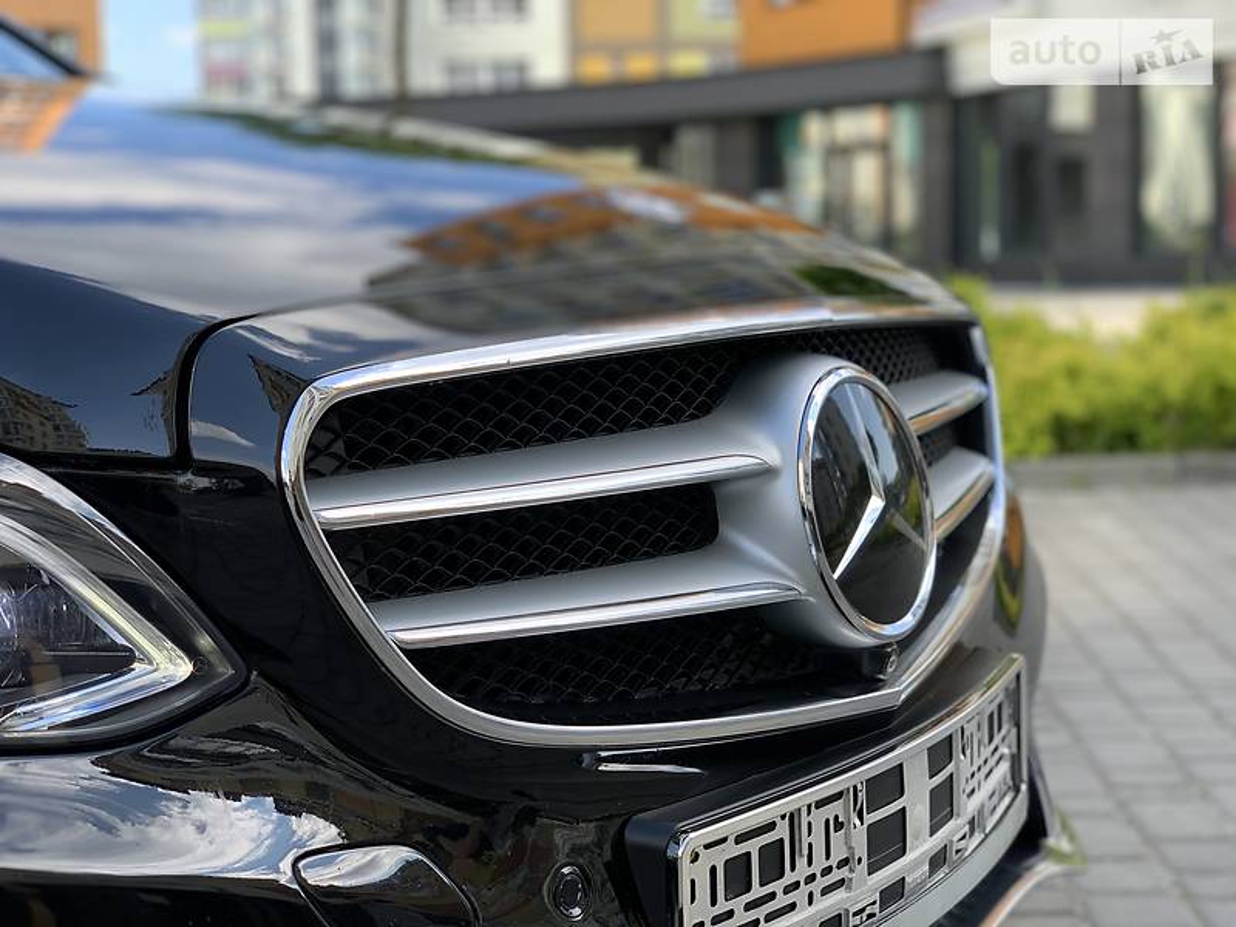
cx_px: 618
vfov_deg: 28.0
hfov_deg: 36.8
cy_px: 464
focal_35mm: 52
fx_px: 1857
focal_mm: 6
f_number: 2.4
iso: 16
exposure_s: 1/165
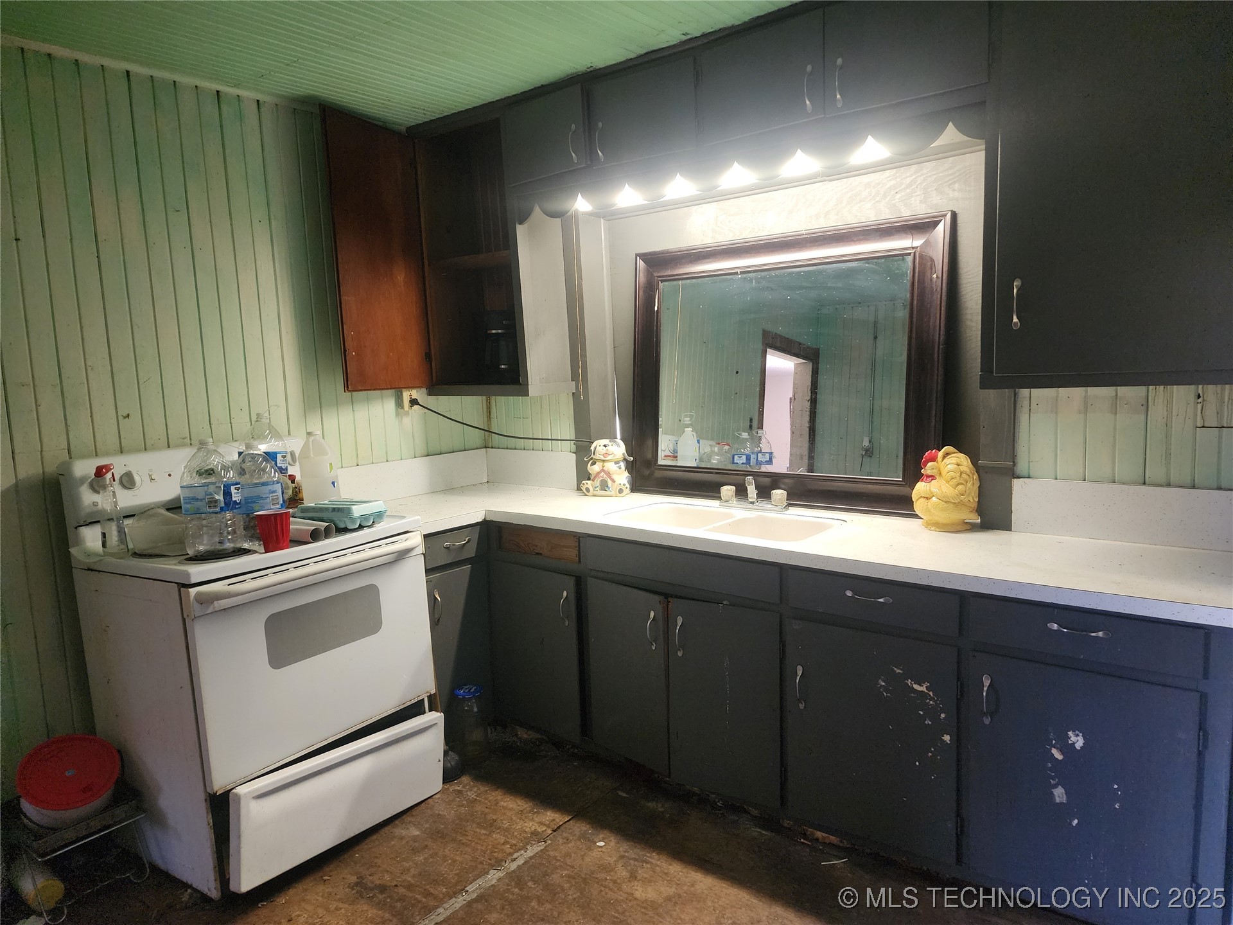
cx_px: 616
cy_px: 462
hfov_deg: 73.9
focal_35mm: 23
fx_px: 819
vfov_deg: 58.9
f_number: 1.8
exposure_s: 1/40
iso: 500
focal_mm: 6.4
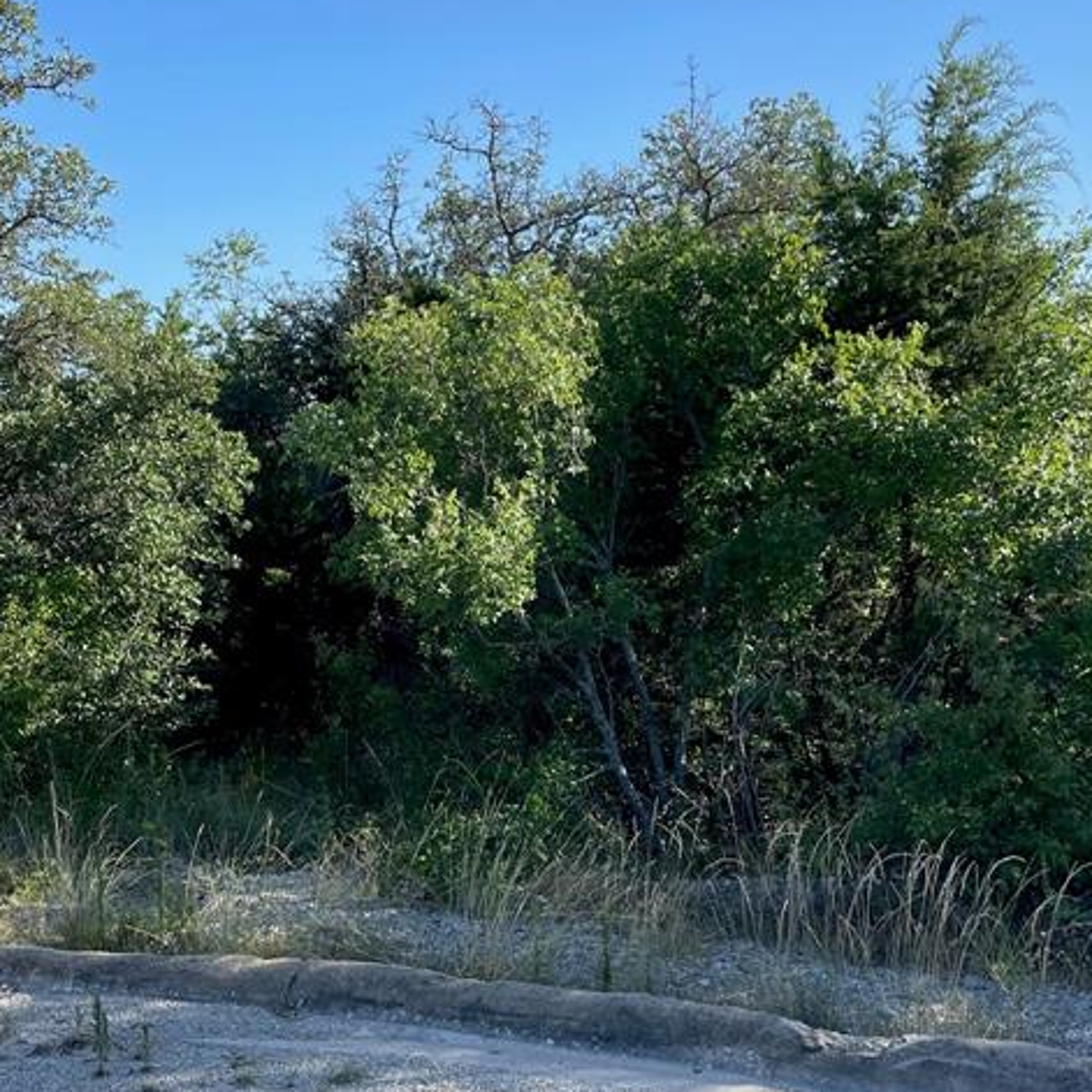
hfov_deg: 34.0
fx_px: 1785
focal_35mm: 50
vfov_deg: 33.9
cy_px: 672
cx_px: 517
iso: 32
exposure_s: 1/1383
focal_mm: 4.2
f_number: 1.6
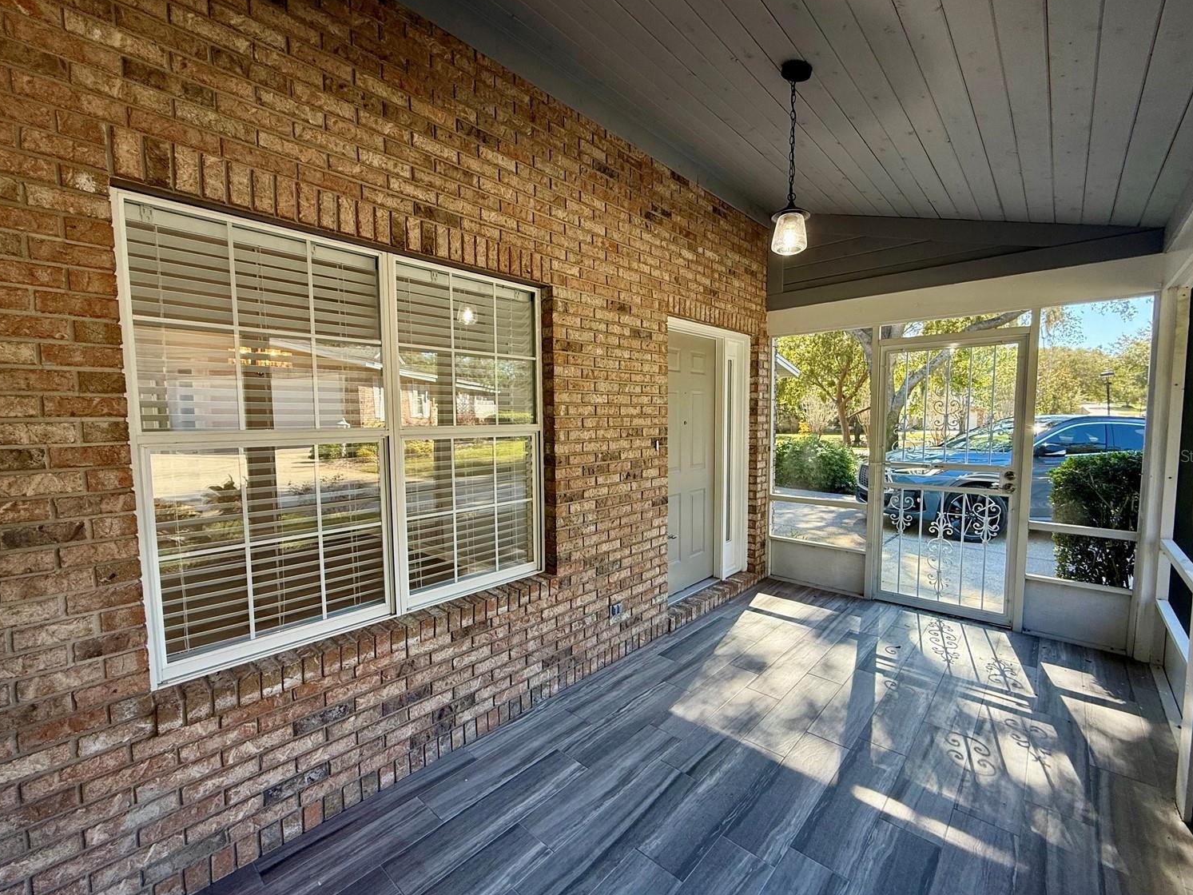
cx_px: 617
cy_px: 455
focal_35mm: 15
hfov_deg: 98.1
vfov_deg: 81.7
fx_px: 517
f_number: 2.2
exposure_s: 1/115
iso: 64
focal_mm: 2.22
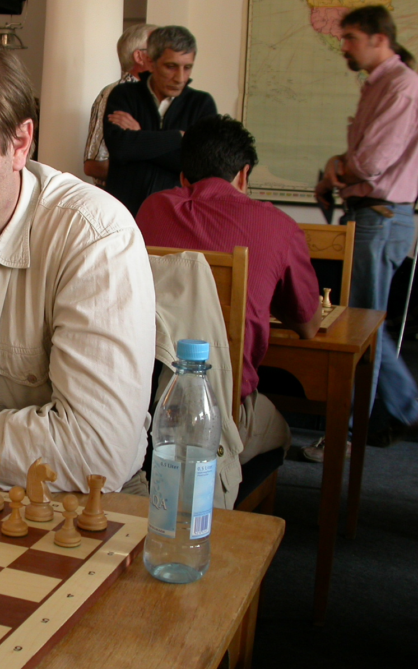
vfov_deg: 37.5
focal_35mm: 54
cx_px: 13
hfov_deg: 23.1
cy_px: 334
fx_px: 984
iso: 100
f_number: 3.7
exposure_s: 1/17.8
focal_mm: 7.85
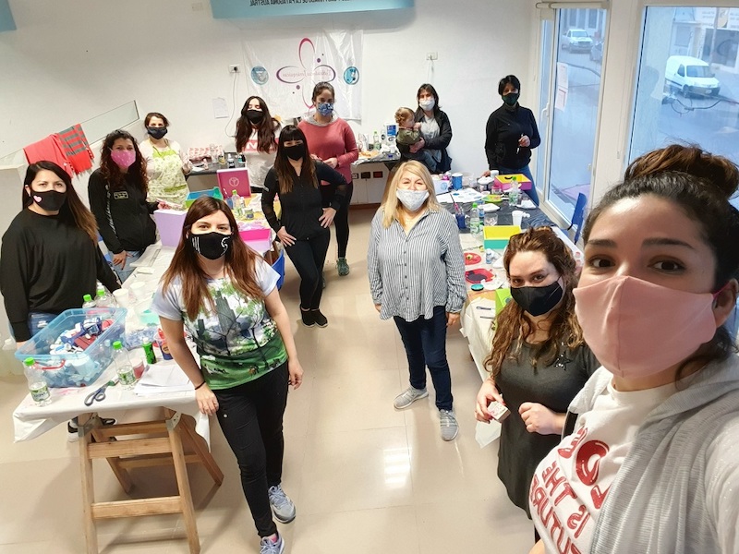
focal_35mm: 25
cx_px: 370
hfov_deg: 69.4
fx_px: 534
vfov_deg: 54.9
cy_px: 277
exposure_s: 1/50
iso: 400
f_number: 1.9
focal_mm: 3.3
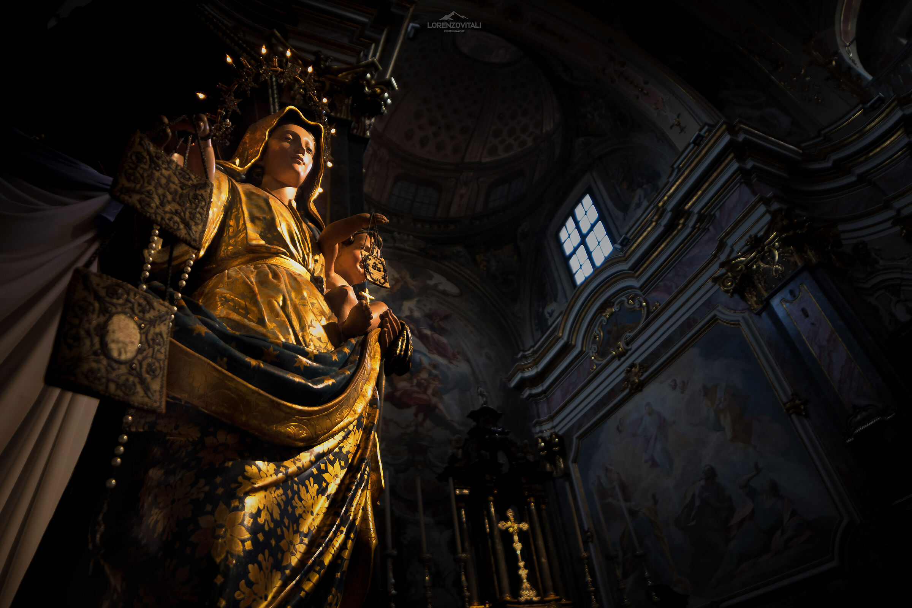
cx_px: 456
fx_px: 532
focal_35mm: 21
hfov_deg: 81.2
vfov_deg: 59.5
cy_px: 304
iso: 400
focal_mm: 14
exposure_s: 1/40
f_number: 2.8
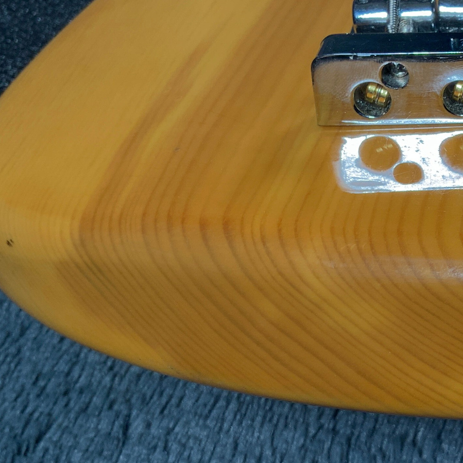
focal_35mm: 73
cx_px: 564
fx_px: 1105
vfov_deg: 23.6
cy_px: 282
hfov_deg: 21.8
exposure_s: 1/156
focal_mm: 3
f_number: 1.8
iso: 25
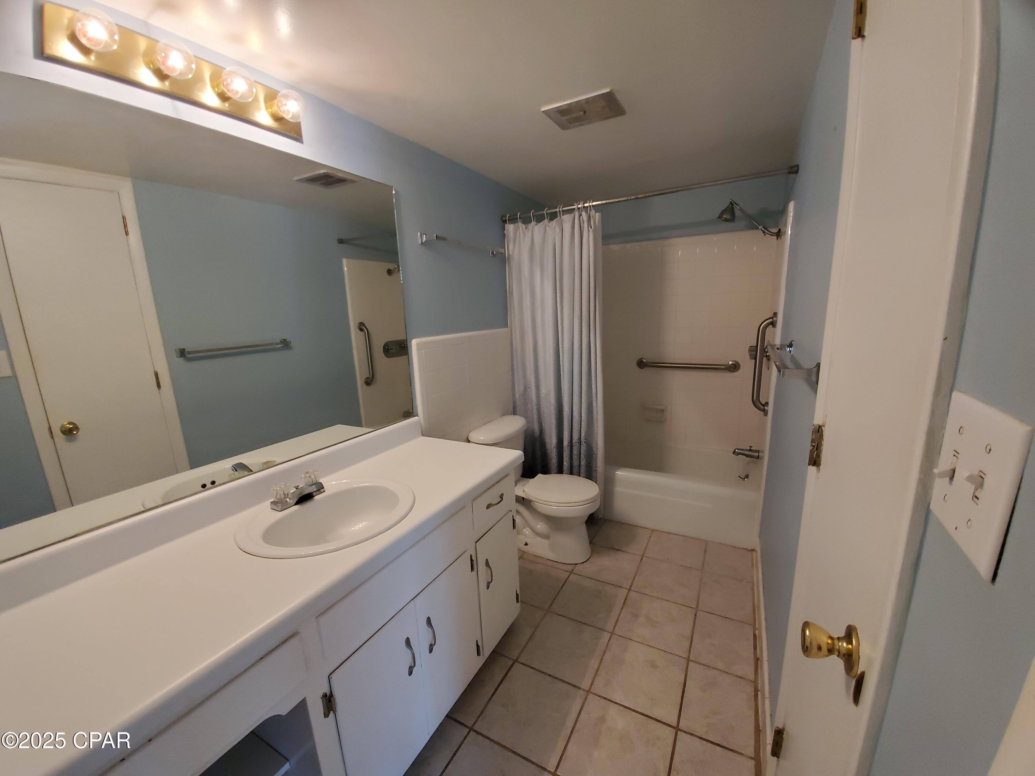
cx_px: 518
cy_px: 388
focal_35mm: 13
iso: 250
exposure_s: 1/59
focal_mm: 1.8
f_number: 2.2
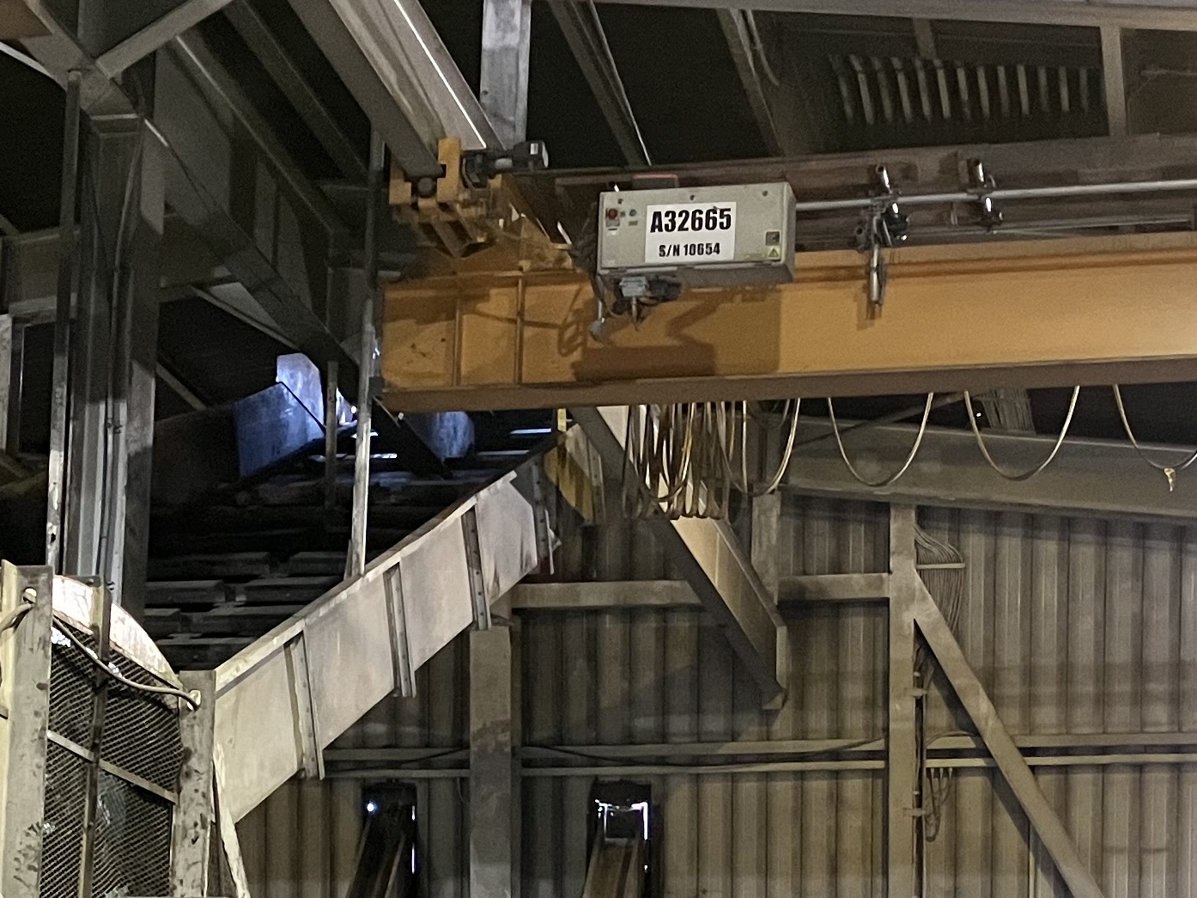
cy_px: 1026
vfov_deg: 17.5
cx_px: 594
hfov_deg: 24.1
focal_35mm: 81
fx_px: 2800
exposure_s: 1/40
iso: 400
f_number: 1.8
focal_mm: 3.99
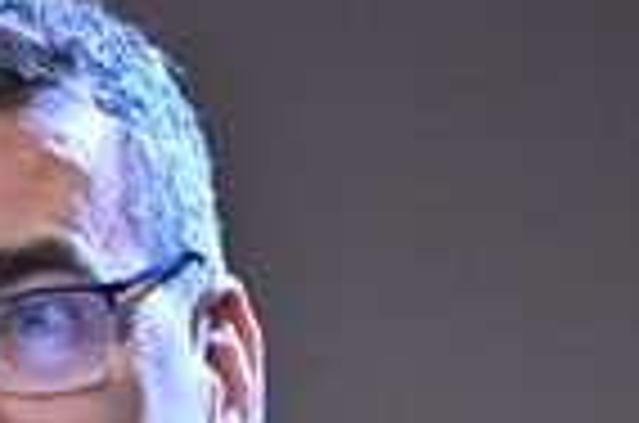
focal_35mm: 637
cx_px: 25
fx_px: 11281
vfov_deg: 2.1
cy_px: 562
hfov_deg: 3.2
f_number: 2.8
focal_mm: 200
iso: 2500
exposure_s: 1/320
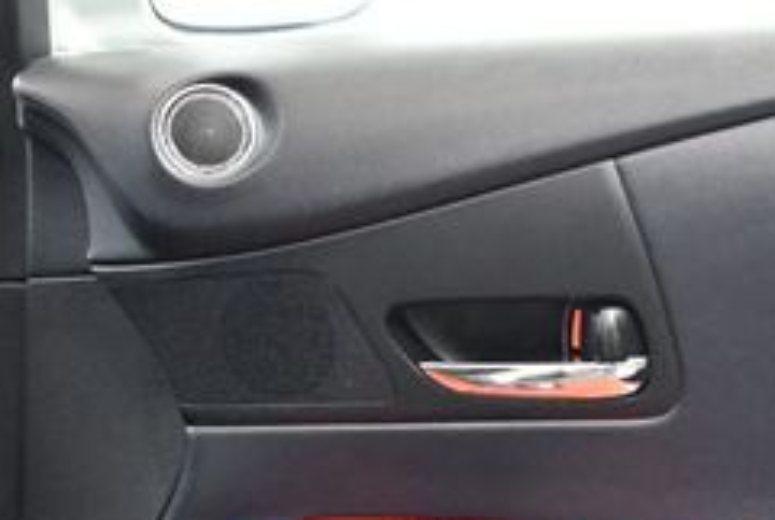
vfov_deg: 13.9
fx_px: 2070
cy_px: 640
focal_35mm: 96
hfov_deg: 20.5
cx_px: 794
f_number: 3.5
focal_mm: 18
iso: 5600
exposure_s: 1/60
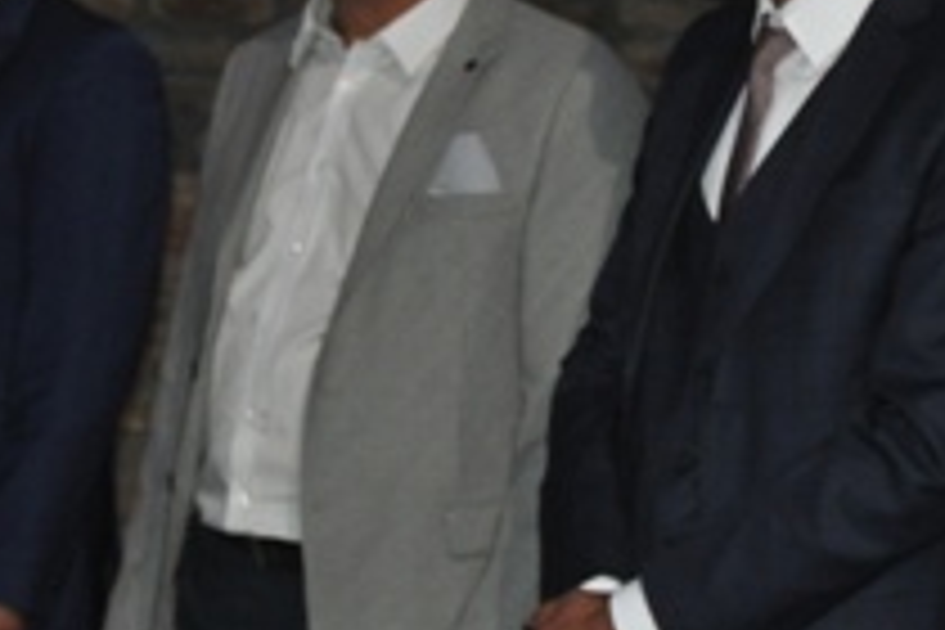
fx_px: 3715
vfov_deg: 9.7
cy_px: 317
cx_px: 396
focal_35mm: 142
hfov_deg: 14.5
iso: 800
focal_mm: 31
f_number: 4
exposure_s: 1/60
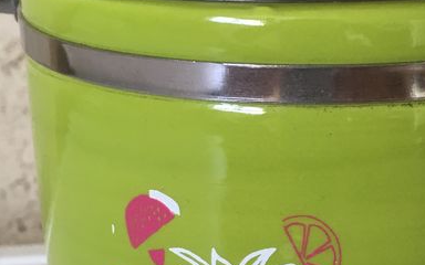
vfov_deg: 16.3
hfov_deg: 25.0
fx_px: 927
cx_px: 394
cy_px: 188
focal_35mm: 80
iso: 50
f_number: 2.2
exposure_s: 1/33
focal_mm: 4.15
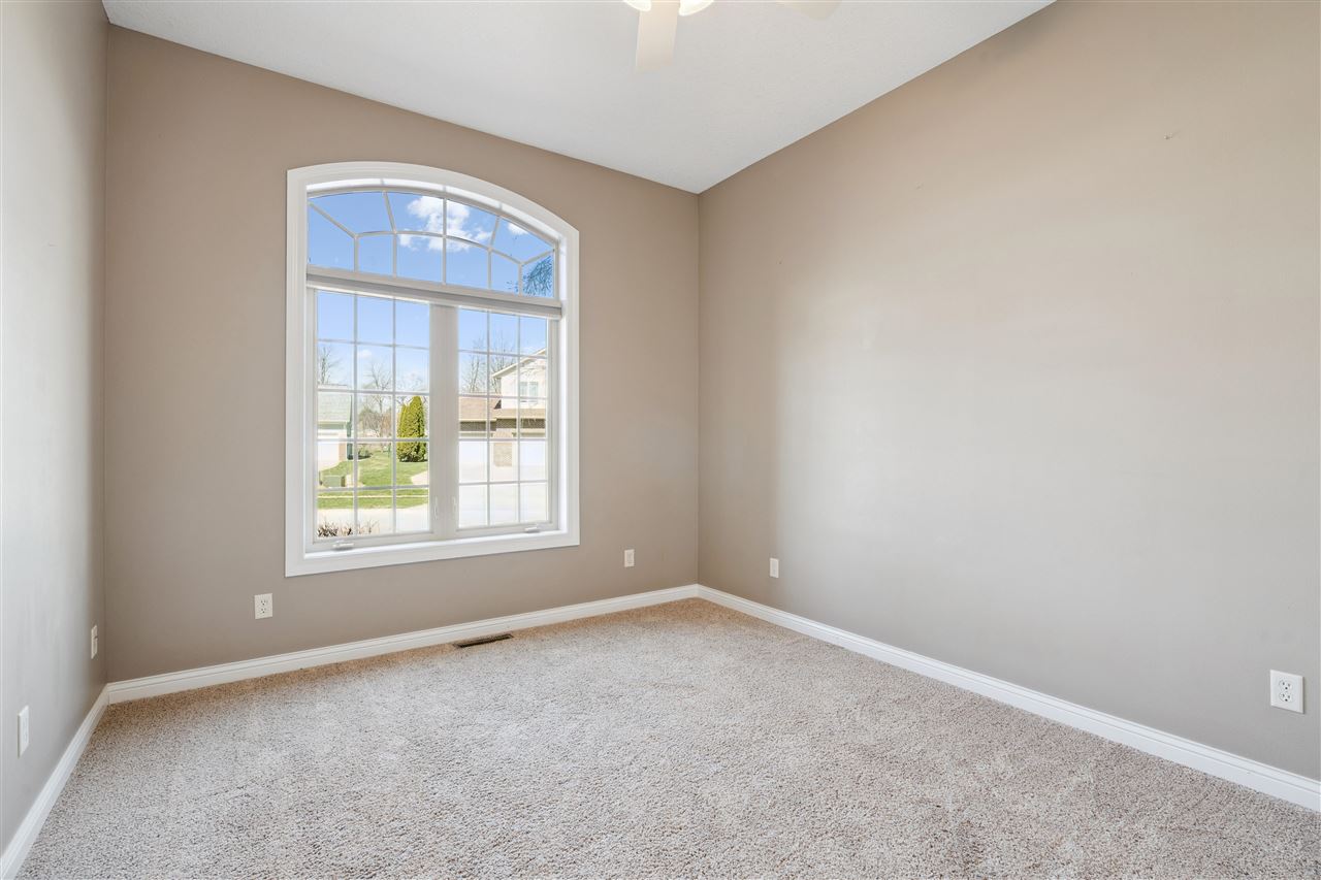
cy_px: 440
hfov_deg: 93.3
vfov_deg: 70.4
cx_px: 660
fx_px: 624
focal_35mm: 17
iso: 400
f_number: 9
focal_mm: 17
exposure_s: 1/20
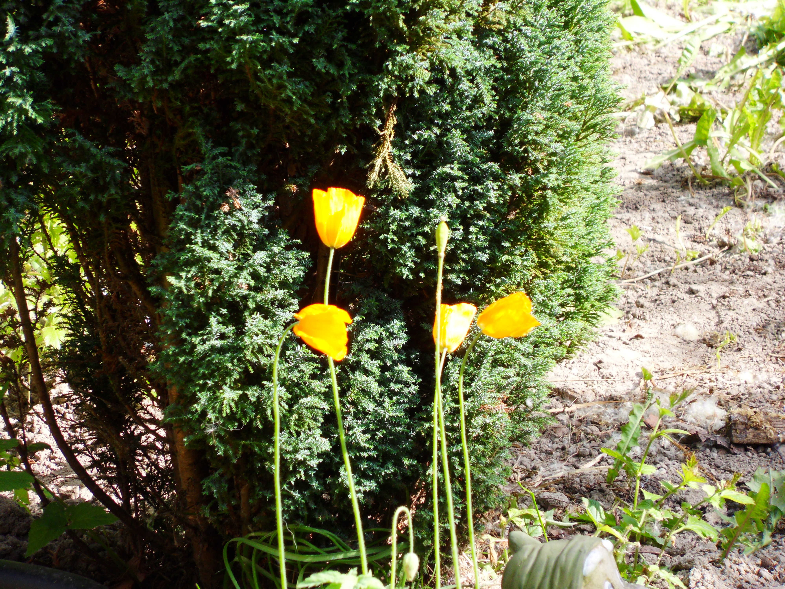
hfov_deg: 8.2
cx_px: 392
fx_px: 5443
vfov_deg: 6.2
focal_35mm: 240
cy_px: 294
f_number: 5.8
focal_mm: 42
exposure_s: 1/90
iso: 100
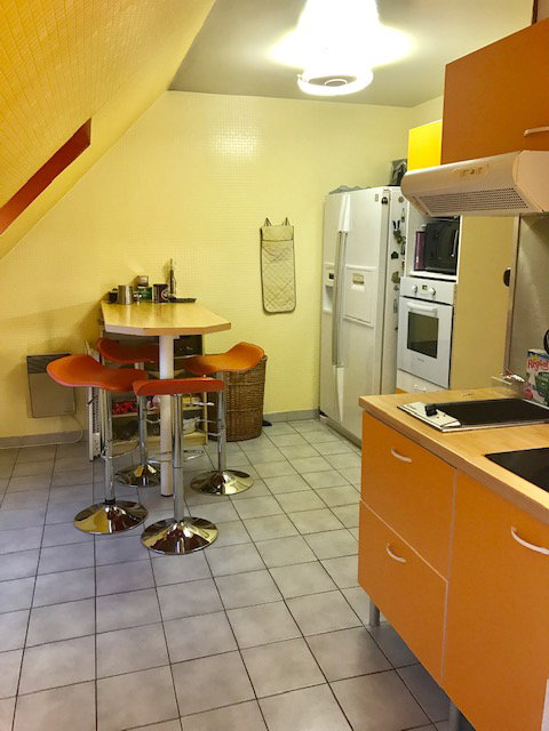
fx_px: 592
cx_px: 274
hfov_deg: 49.7
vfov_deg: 63.4
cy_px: 366
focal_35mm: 28
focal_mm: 3.99
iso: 40
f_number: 1.8
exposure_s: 1/17
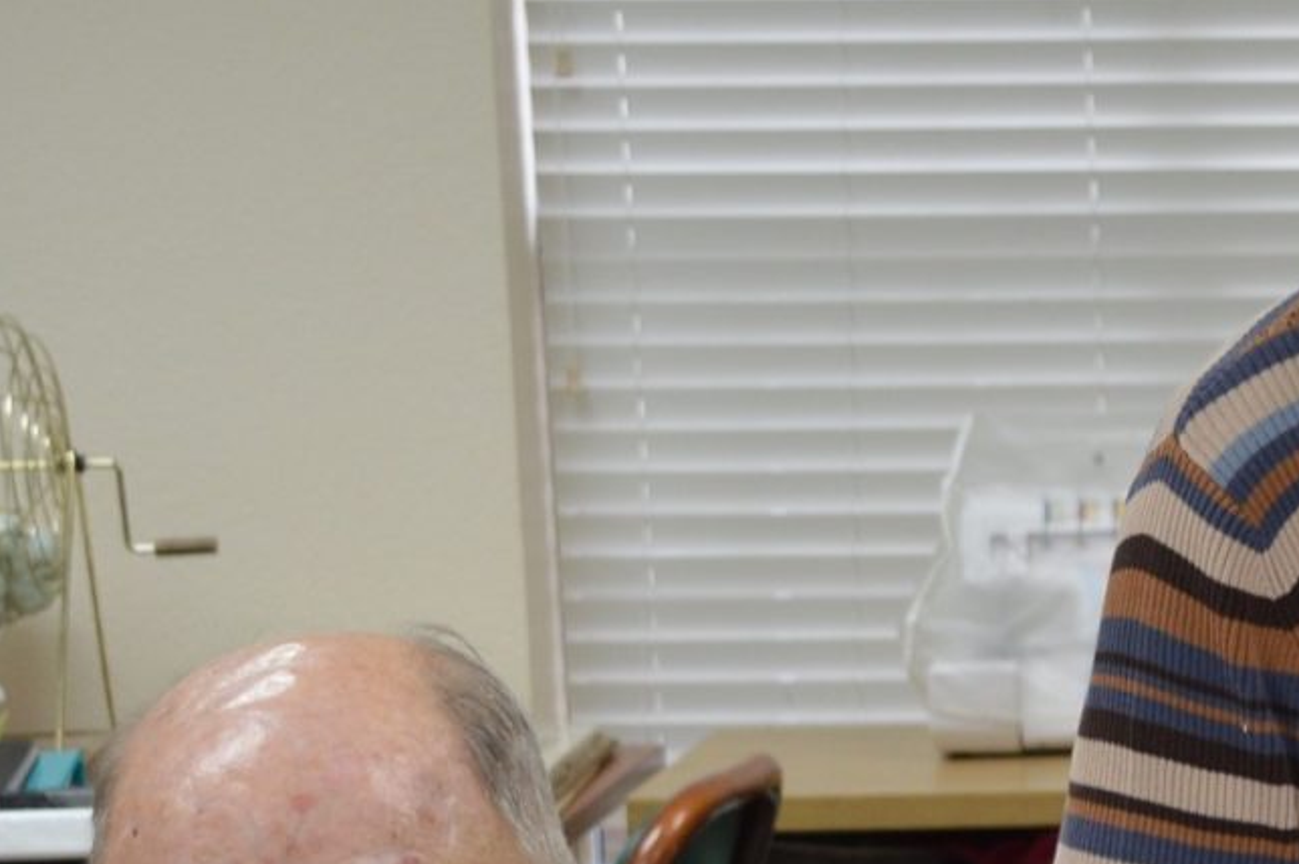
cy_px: 1050
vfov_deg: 10.8
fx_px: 4470
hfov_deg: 15.5
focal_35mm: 124
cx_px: 1803
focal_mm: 26
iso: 400
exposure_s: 1/30
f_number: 5
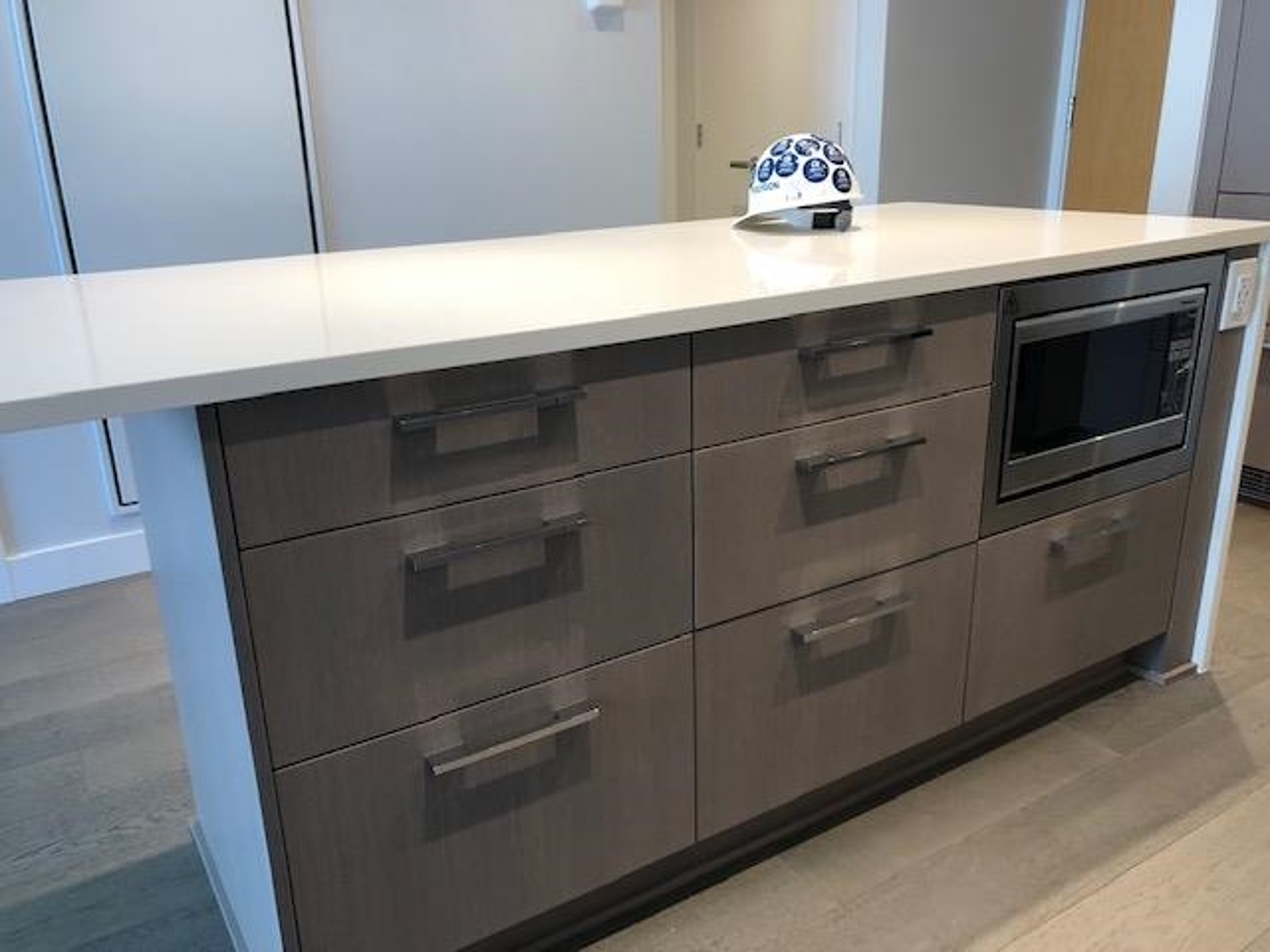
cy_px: 476
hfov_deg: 63.4
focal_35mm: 28
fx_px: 1027
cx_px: 635
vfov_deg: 49.7
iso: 25
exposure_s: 1/30
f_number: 1.8
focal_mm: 3.99
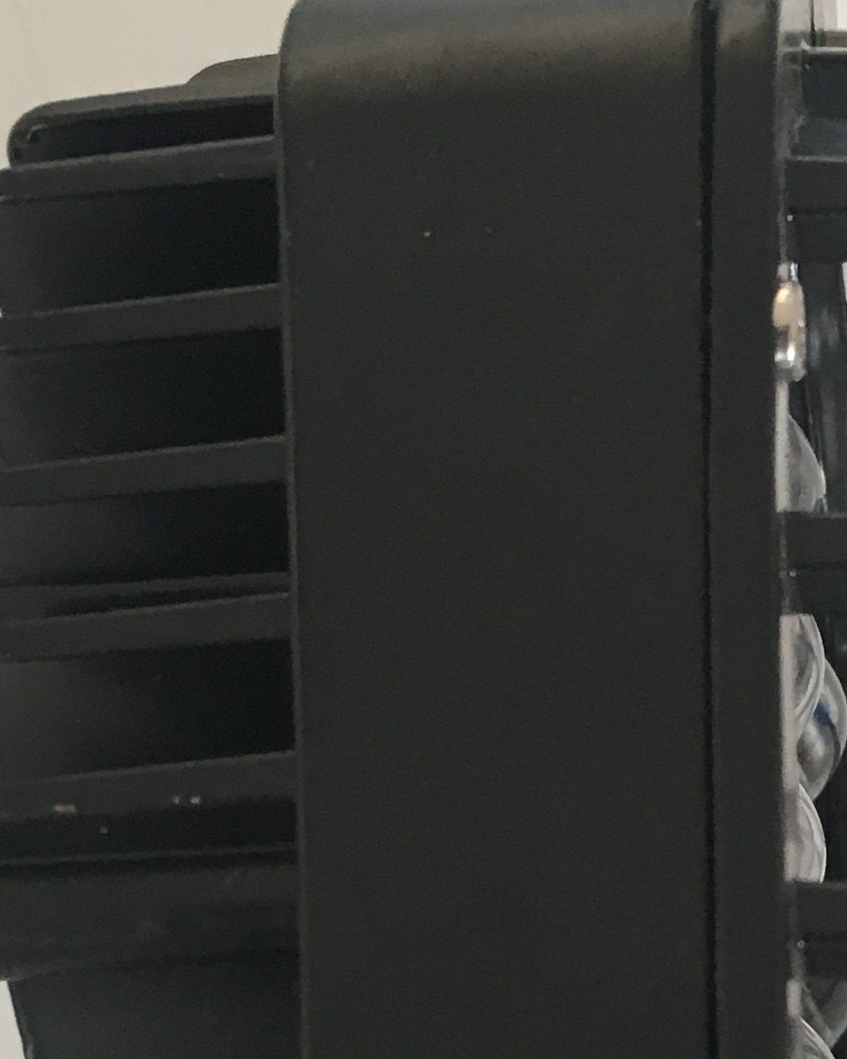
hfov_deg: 15.5
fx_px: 3071
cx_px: 817
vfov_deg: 19.1
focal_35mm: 98
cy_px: 1004
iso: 100
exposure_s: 1/33
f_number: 2.2
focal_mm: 4.15
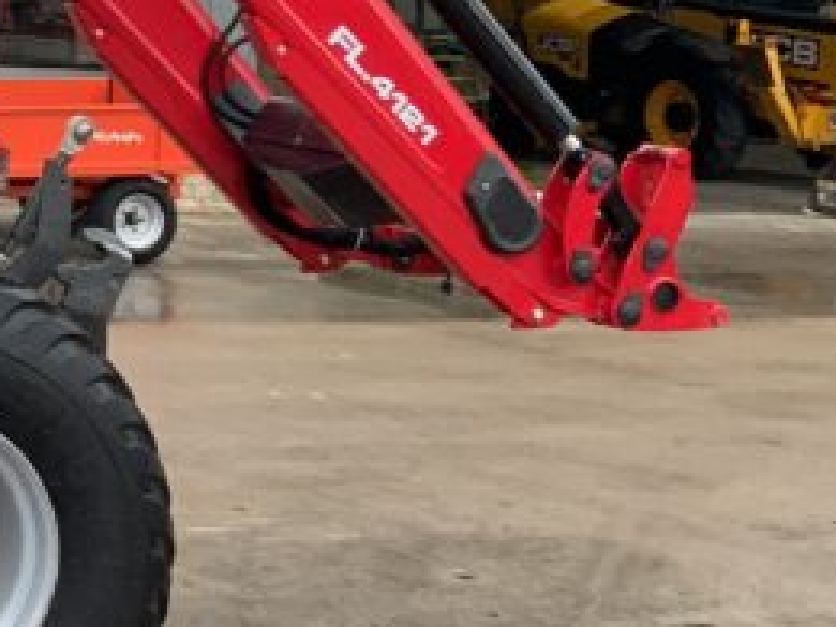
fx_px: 2753
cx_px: -453
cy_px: -80
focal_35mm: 114
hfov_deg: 15.7
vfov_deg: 12.7
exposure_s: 1/442
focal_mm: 3
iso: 16
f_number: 1.8
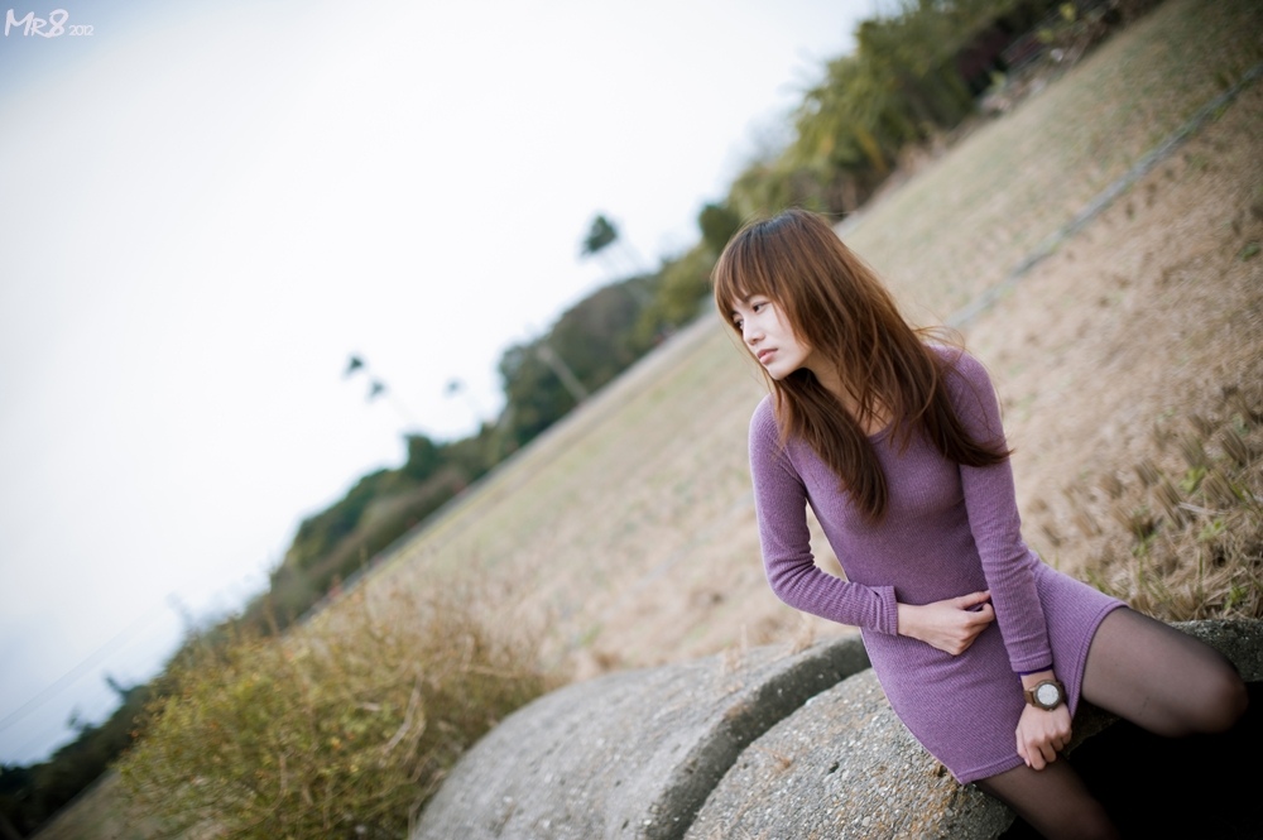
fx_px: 1753
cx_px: 632
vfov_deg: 26.9
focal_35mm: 50
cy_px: 420
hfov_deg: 39.6
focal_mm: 50
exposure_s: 1/2000
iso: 200
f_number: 1.8
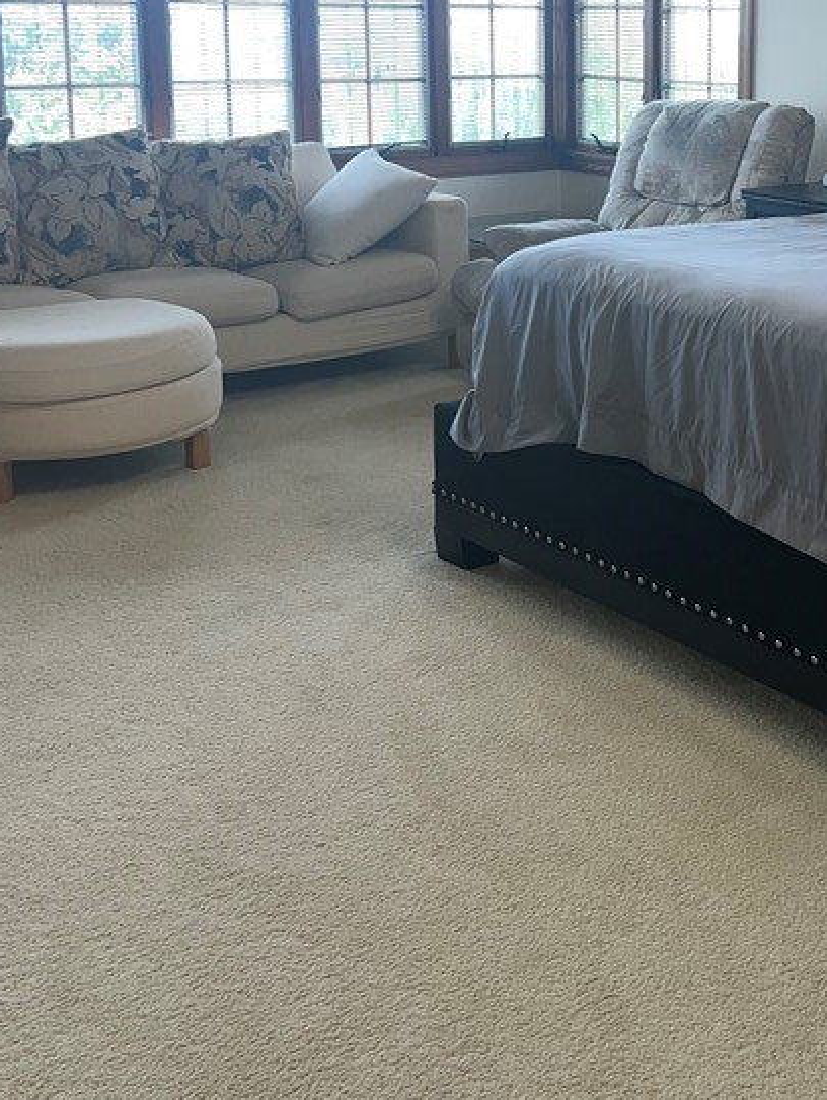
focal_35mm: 49
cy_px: 271
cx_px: 667
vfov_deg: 37.9
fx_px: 1559
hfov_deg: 29.0
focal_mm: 5.7
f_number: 1.5
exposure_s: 1/24
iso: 50
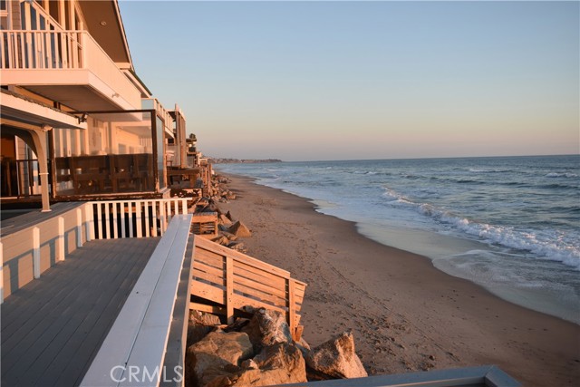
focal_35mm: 32
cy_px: 194
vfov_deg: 41.7
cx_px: 290
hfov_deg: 59.5
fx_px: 508
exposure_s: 1/250
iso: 360
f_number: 5.6
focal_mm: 21
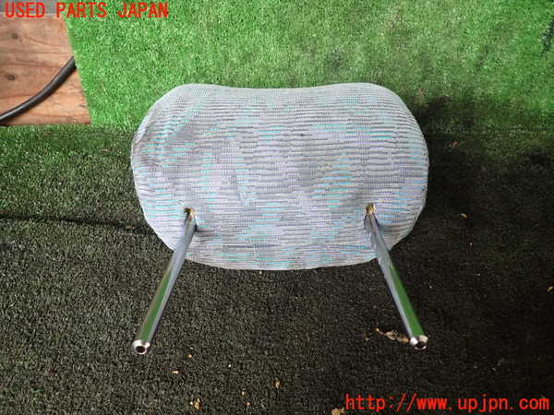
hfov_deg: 69.4
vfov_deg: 54.9
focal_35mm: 25
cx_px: 277
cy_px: 208
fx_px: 400
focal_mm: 4.5
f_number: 2
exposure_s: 1/50
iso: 200
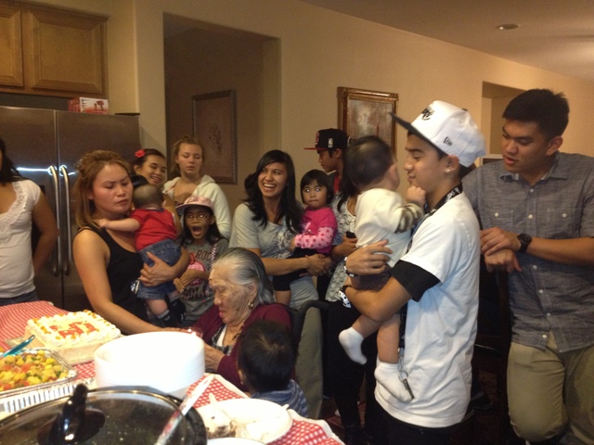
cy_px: 222
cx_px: 297
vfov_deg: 40.7
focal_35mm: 35
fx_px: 601
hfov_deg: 52.6
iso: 320
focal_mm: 4.28
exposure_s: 1/20
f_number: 2.4
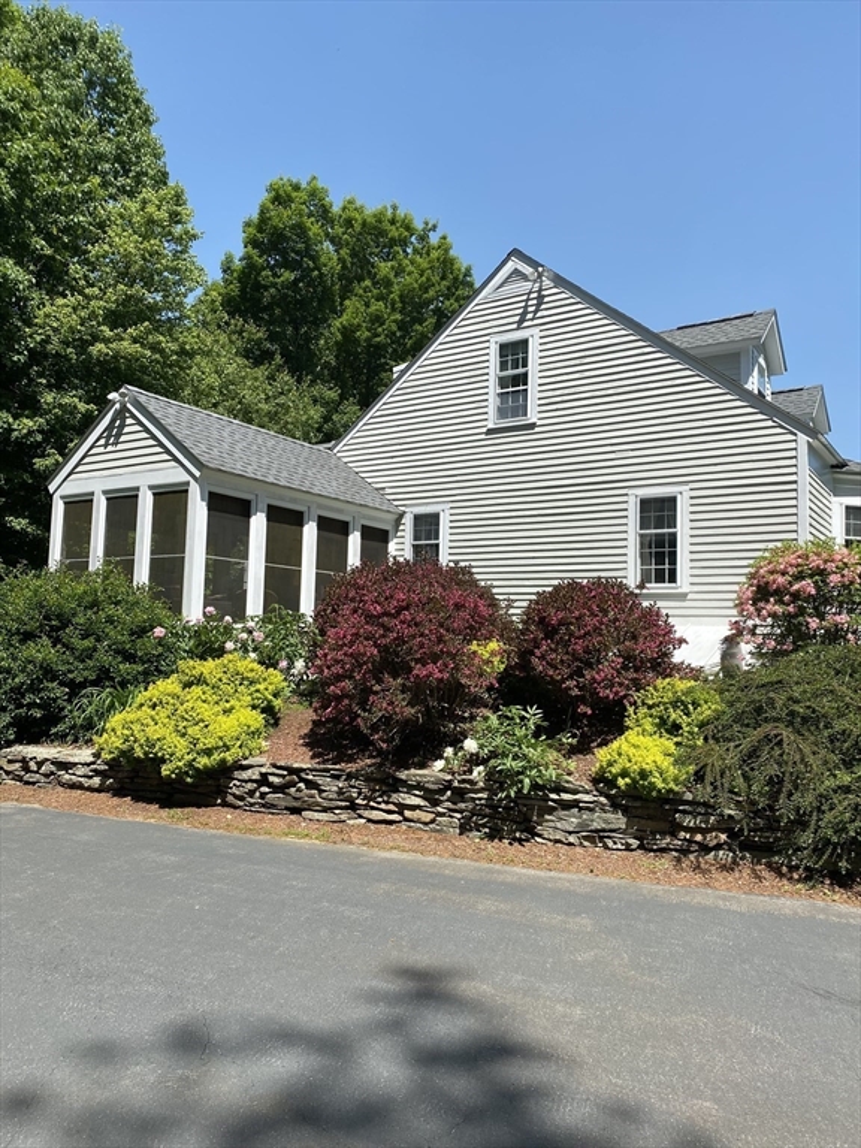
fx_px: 862
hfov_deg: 53.1
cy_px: 574
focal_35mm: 26
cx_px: 430
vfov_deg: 67.3
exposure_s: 1/2315
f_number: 1.8
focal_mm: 4.25
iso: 32
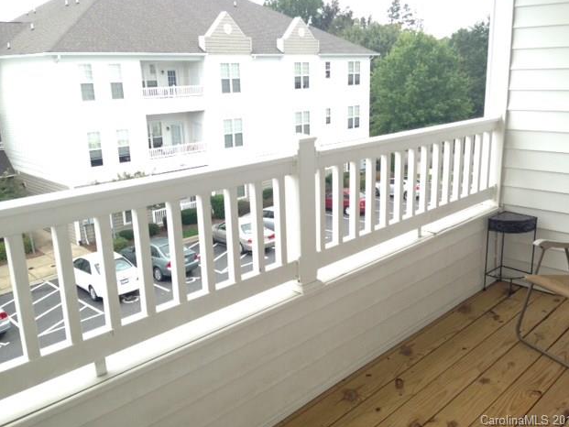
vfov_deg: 41.8
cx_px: 292
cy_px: 209
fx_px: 559
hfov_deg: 53.9
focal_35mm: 34
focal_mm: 4.12
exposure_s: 1/120
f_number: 2.4
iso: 64
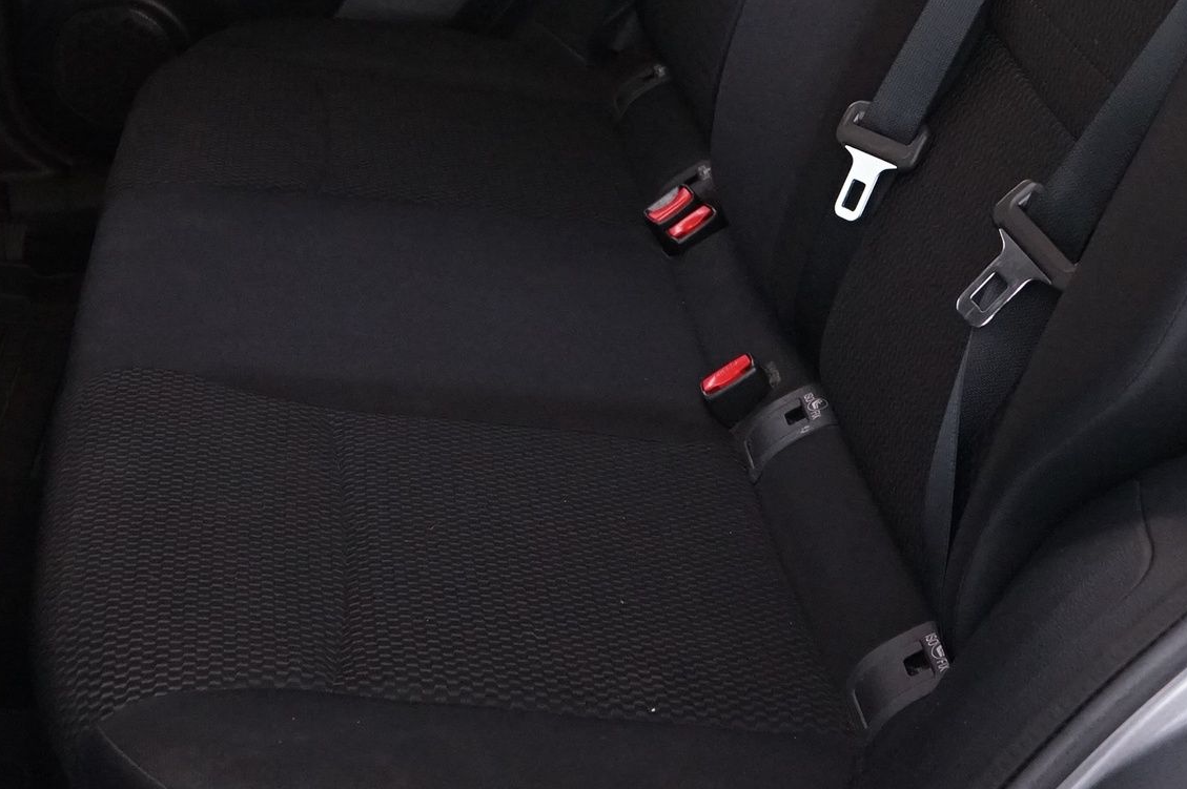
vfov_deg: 21.5
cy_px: 116
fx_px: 2043
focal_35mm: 62
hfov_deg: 32.4
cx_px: 613
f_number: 6.3
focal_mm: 28
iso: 4000
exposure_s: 1/10
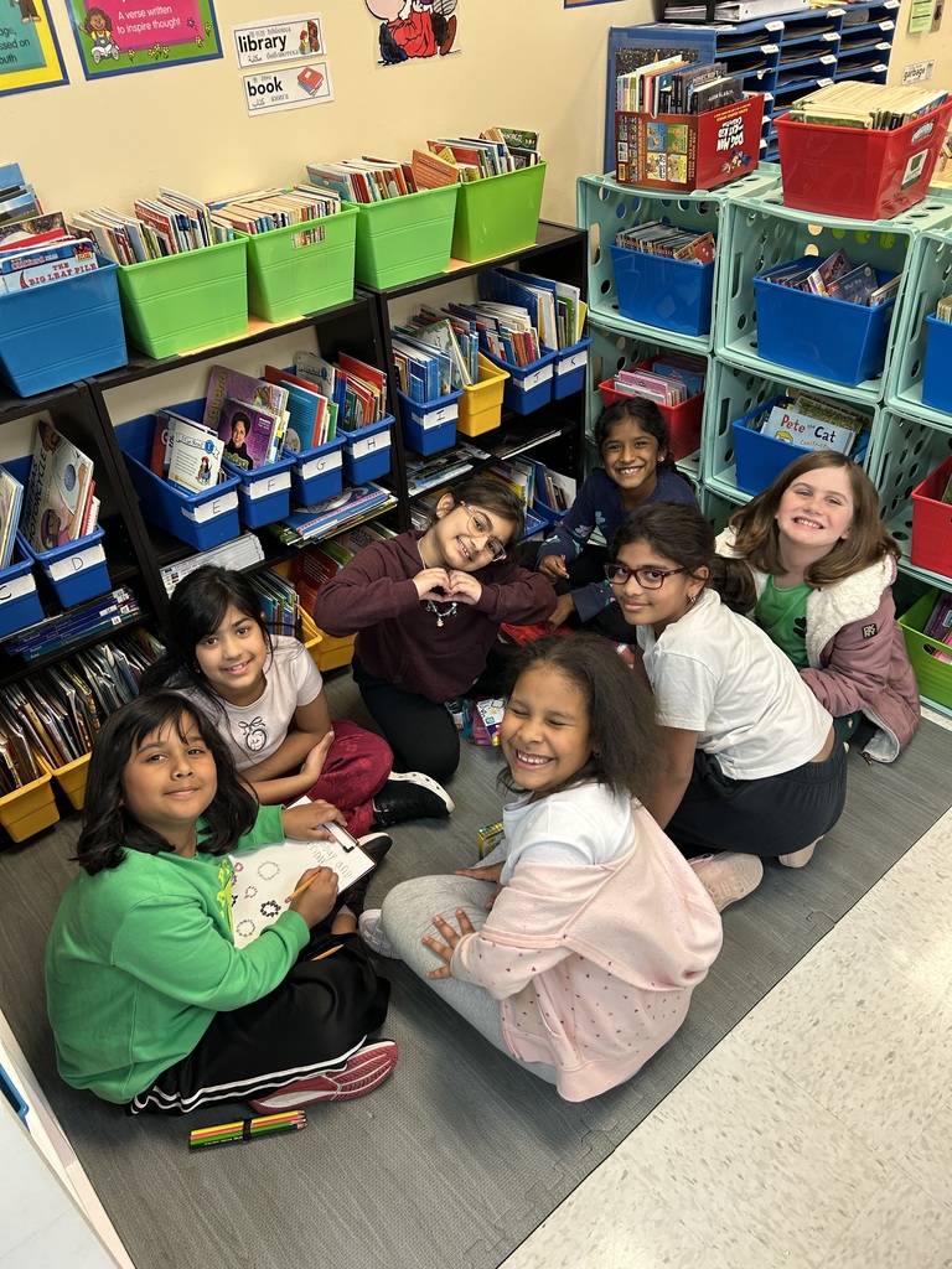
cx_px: 476
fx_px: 953
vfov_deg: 67.3
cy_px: 634
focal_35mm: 26
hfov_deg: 53.1
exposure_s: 1/60
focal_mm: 5.7
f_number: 1.5
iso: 125
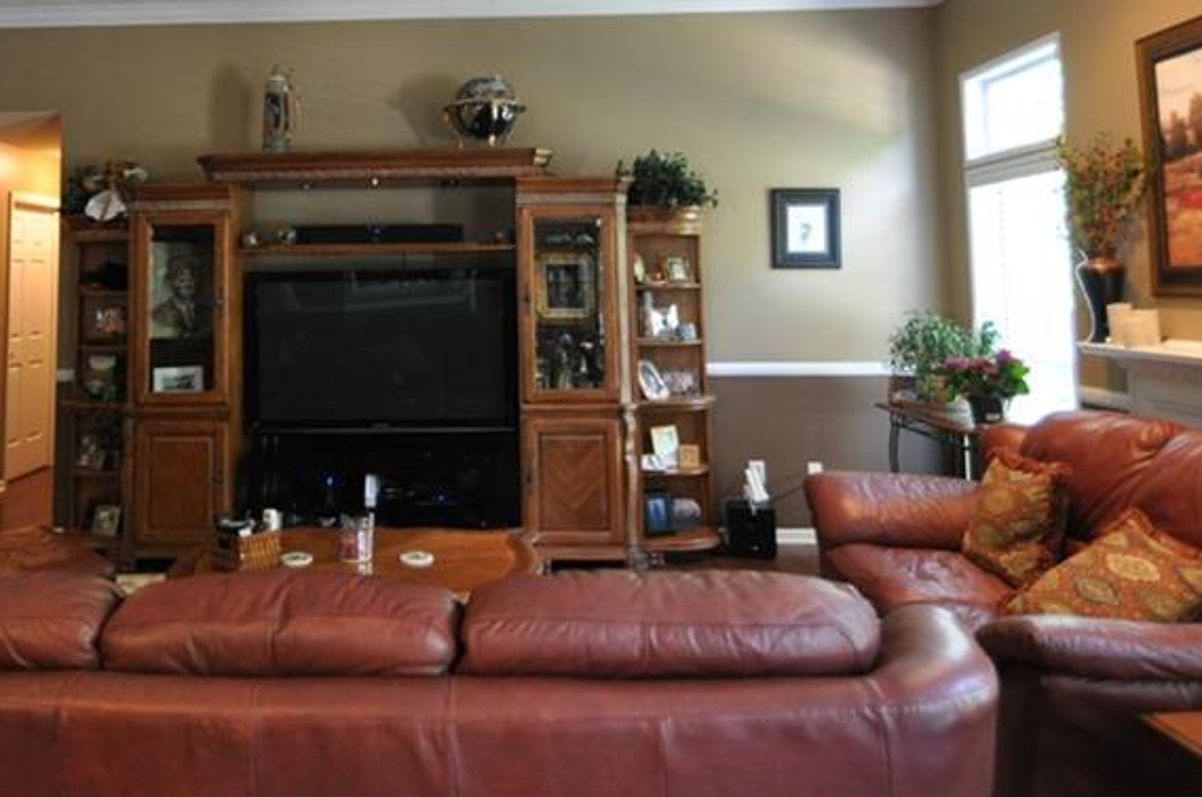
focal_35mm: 27
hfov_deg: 66.7
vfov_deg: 46.4
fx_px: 900
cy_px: 223
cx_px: 465
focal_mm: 10
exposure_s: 1/30
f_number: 3.5
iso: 800
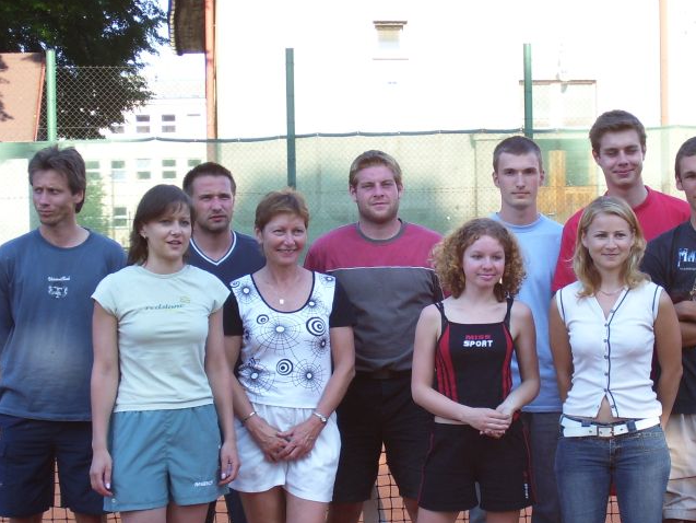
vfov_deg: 14.4
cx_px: 417
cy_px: 287
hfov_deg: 19.1
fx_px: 2071
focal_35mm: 103
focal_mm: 13.5
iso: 80
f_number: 4.1
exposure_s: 1/125
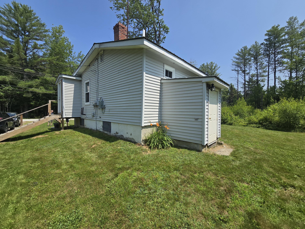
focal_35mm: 13
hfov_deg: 106.2
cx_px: 152
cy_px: 114
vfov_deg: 89.9
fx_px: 115
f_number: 2.2
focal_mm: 2.2
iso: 50
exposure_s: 1/2265
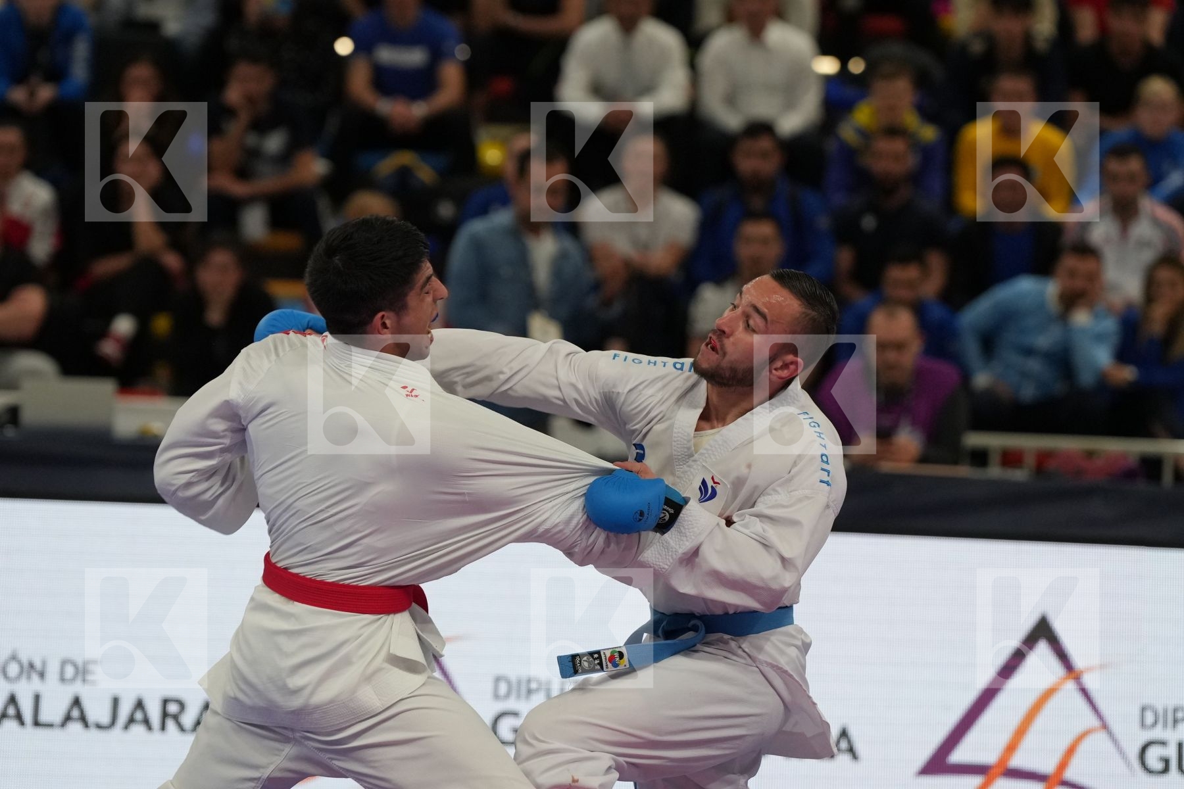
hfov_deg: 8.3
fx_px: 8123
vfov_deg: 5.6
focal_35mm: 247
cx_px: 592
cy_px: 394
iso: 2000
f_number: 3.2
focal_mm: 165
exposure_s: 1/1000
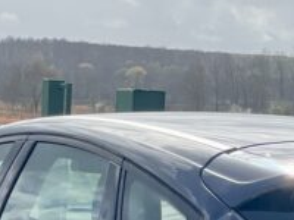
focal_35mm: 208
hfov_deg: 9.5
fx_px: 1767
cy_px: 358
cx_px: 229
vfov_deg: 7.0
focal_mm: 6
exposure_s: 1/1845
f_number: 2
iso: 32
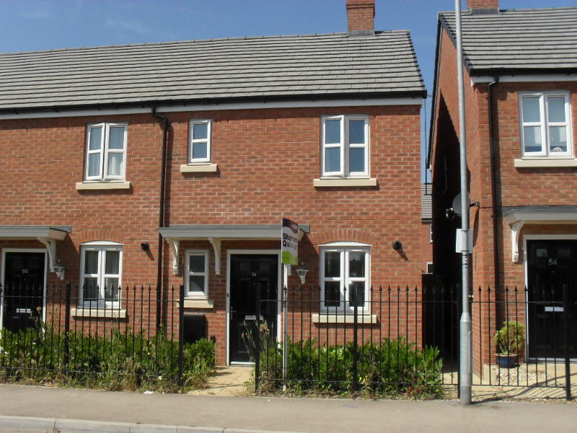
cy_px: 216
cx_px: 288
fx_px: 583
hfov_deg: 52.6
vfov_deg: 40.7
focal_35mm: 35
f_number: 8.4
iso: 200
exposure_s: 1/500
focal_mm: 6.3
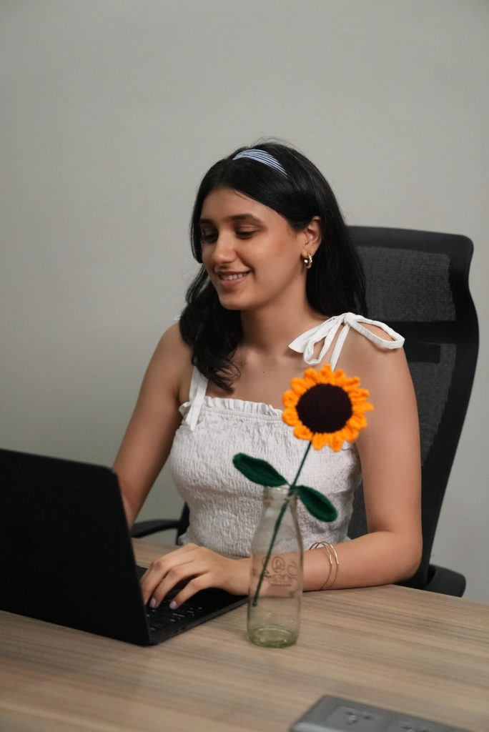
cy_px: 366
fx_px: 1139
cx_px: 244
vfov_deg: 35.6
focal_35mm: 56
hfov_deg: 24.2
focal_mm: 56
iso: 20000
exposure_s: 1/100
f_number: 2.8
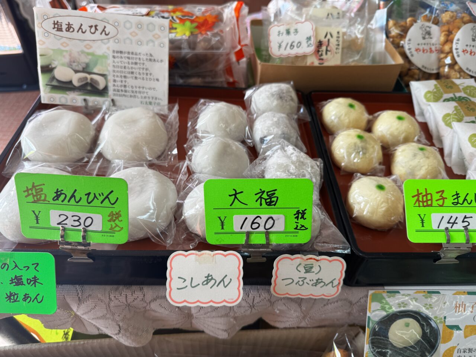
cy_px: 178
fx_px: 330
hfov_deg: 71.6
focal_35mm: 24
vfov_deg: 56.8
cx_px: 238
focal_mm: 6.76
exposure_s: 1/210
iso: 64
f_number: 1.78
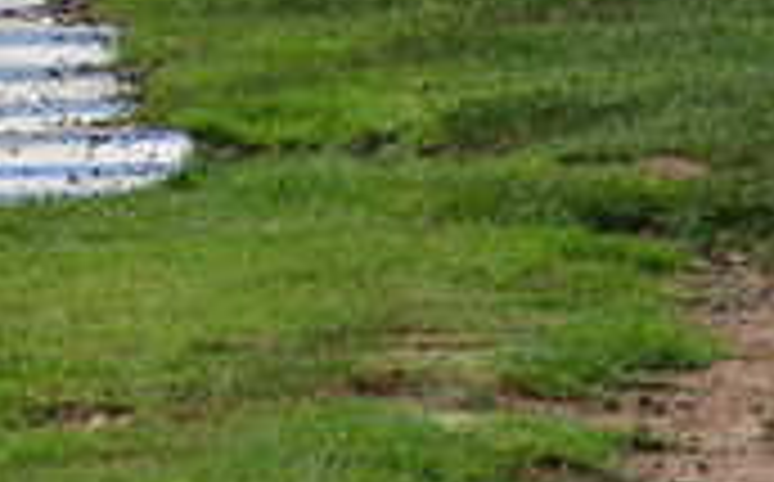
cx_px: -945
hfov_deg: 0.6
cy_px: -563
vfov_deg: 0.4
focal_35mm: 3418
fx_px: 72005
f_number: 13
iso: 640
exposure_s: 1/640
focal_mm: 480
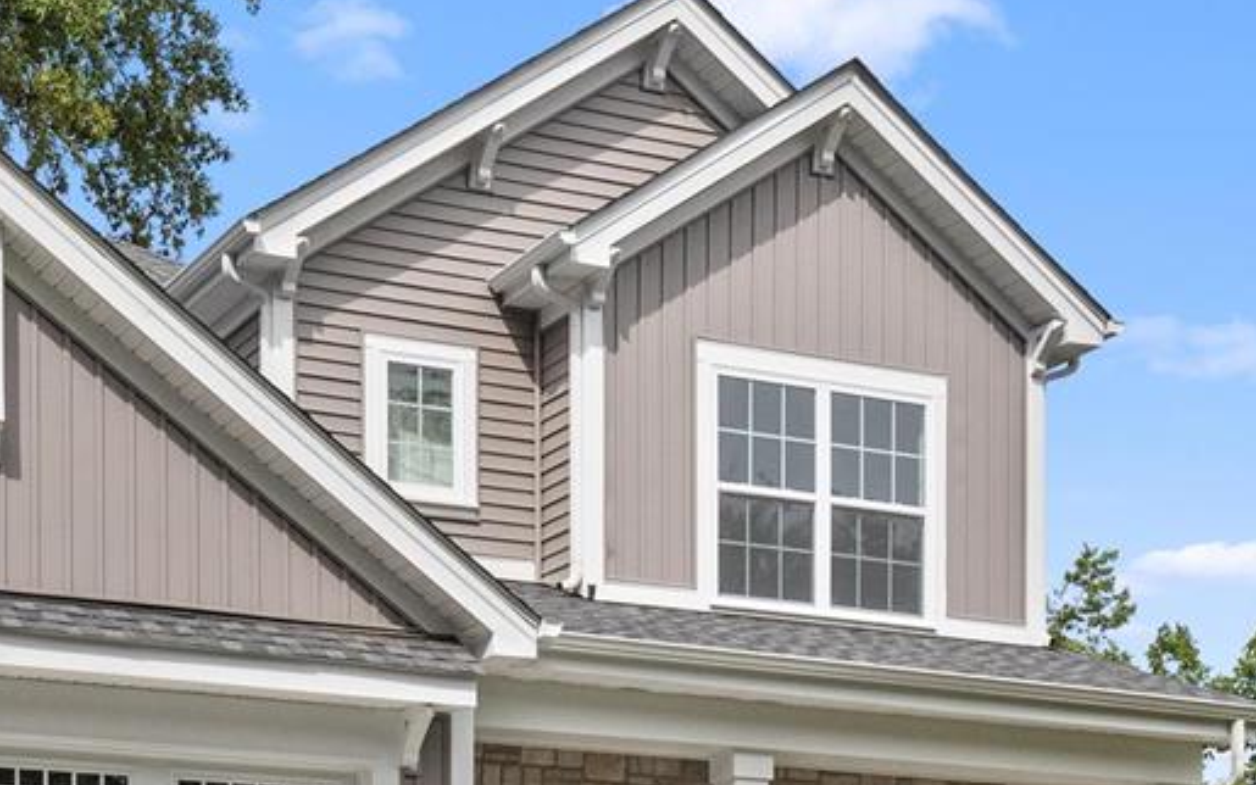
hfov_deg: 27.8
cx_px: 327
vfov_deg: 17.6
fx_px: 2499
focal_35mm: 73
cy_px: 687
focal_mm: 18
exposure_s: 1/1600
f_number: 8
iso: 400
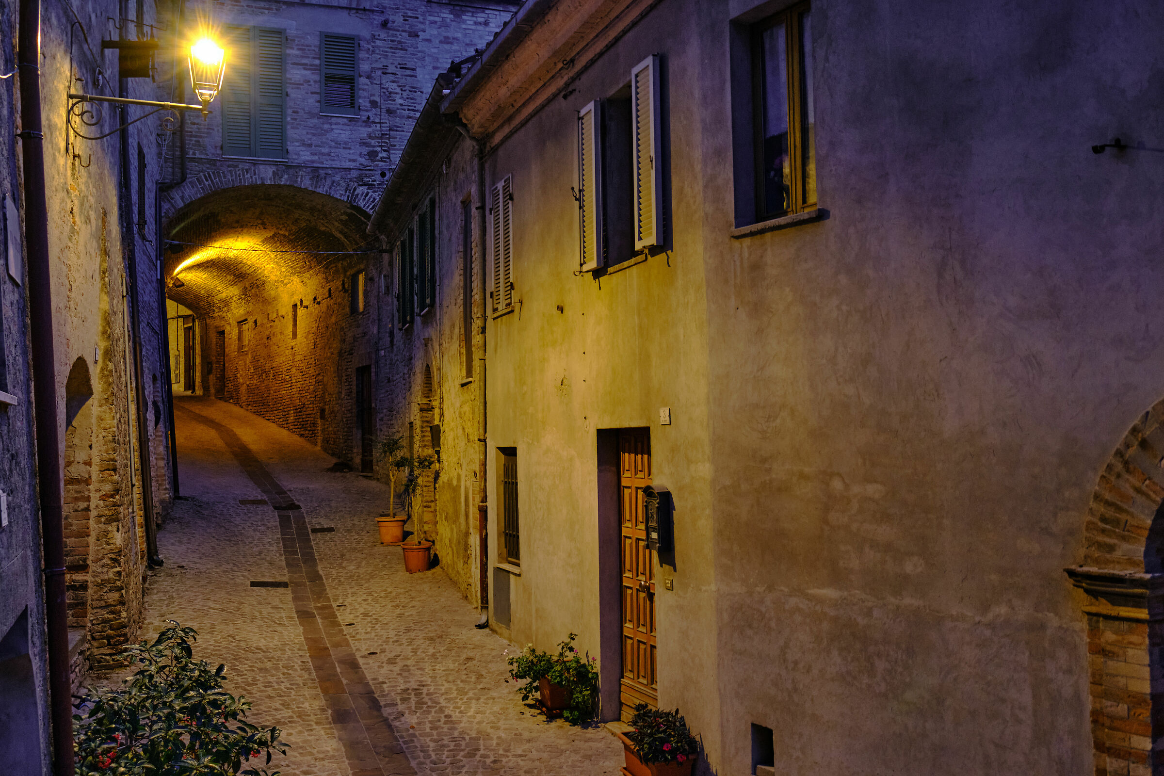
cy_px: 388
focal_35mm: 36
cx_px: 582
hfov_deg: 53.1
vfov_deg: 36.9
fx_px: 1164
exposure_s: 1/7.69
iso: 1600
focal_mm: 24
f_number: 5.6
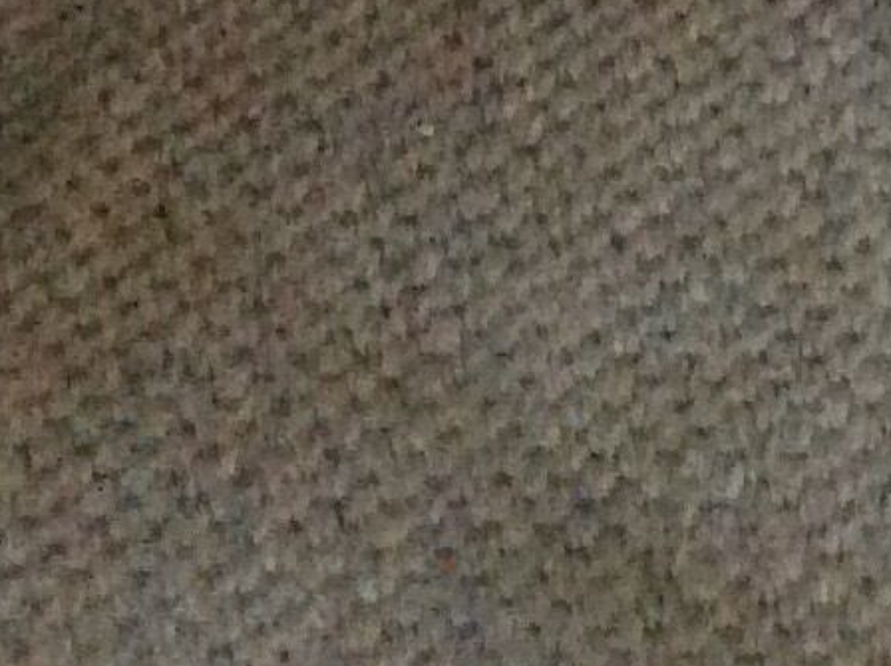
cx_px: 2237
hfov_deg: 9.4
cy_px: -885
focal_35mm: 185
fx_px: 4757
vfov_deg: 7.5
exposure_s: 1/17
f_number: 2.4
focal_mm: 3.3
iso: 320
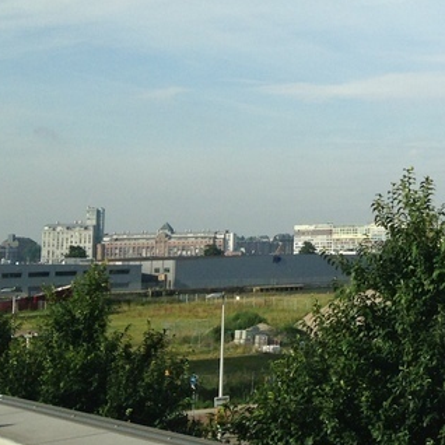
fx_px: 1367
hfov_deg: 16.9
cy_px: 81
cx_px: 652
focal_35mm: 94
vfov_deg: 18.3
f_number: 2.4
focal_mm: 4.12
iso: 50
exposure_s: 1/2088
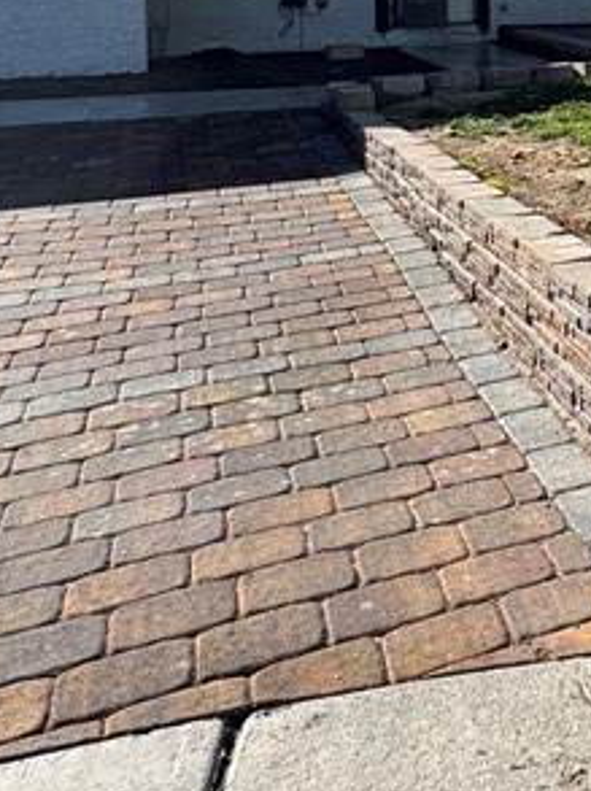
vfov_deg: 35.0
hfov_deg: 25.7
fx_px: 1118
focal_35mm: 49
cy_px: -16
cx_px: 753
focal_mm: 2.22
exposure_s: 1/993
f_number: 2.2
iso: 50
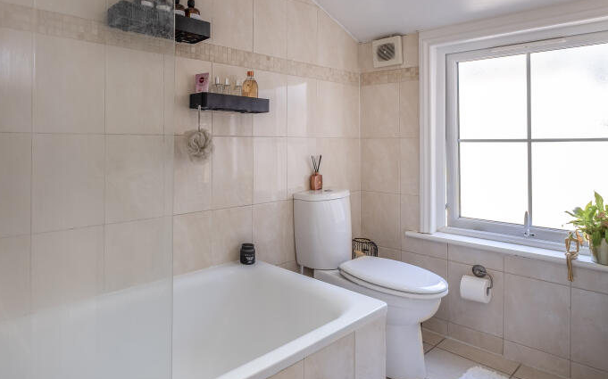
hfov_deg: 75.4
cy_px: 137
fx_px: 381
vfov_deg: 52.3
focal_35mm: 23
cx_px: 216
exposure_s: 1/15
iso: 250
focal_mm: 10
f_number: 7.1
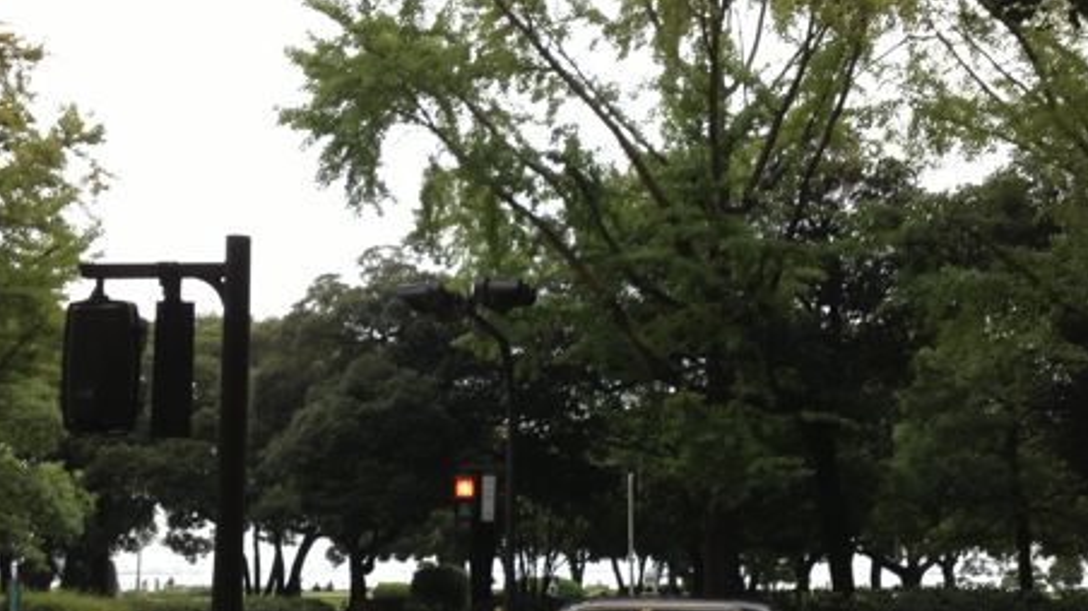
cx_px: 551
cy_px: 419
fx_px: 1558
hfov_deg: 38.5
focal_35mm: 54
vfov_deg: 22.1
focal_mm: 4.28
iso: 100
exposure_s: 1/120
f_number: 2.4
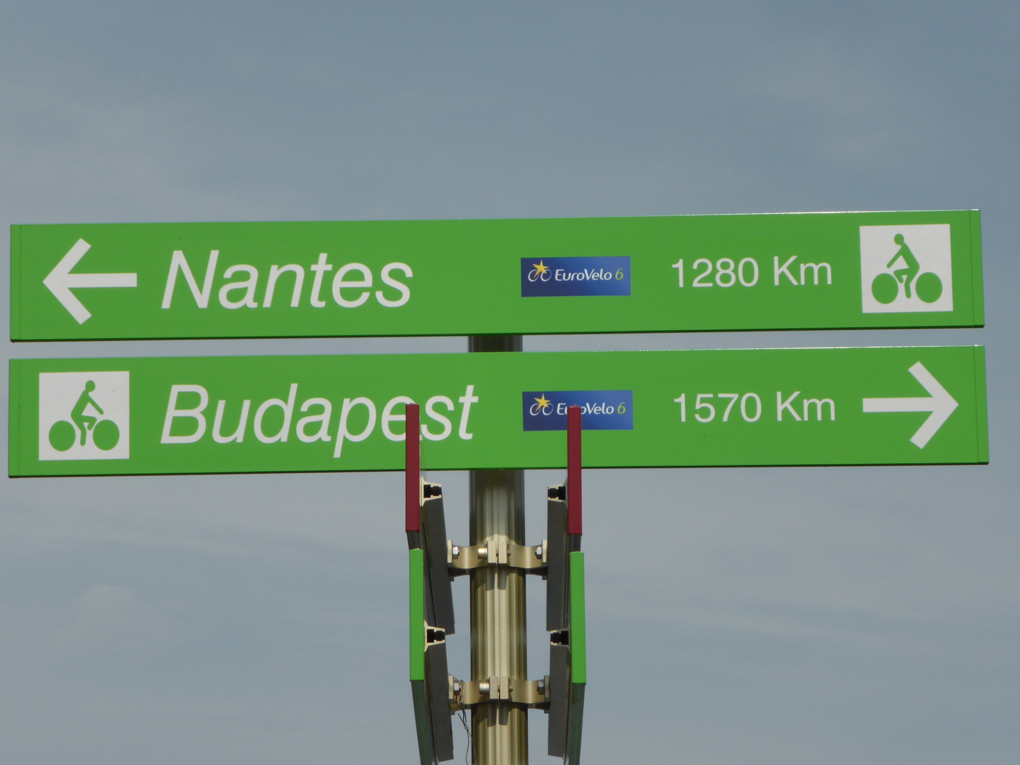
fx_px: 4715
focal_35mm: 160
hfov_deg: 12.3
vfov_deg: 9.3
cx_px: 510
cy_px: 382
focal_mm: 25.9
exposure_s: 1/1000
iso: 100
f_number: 5.4
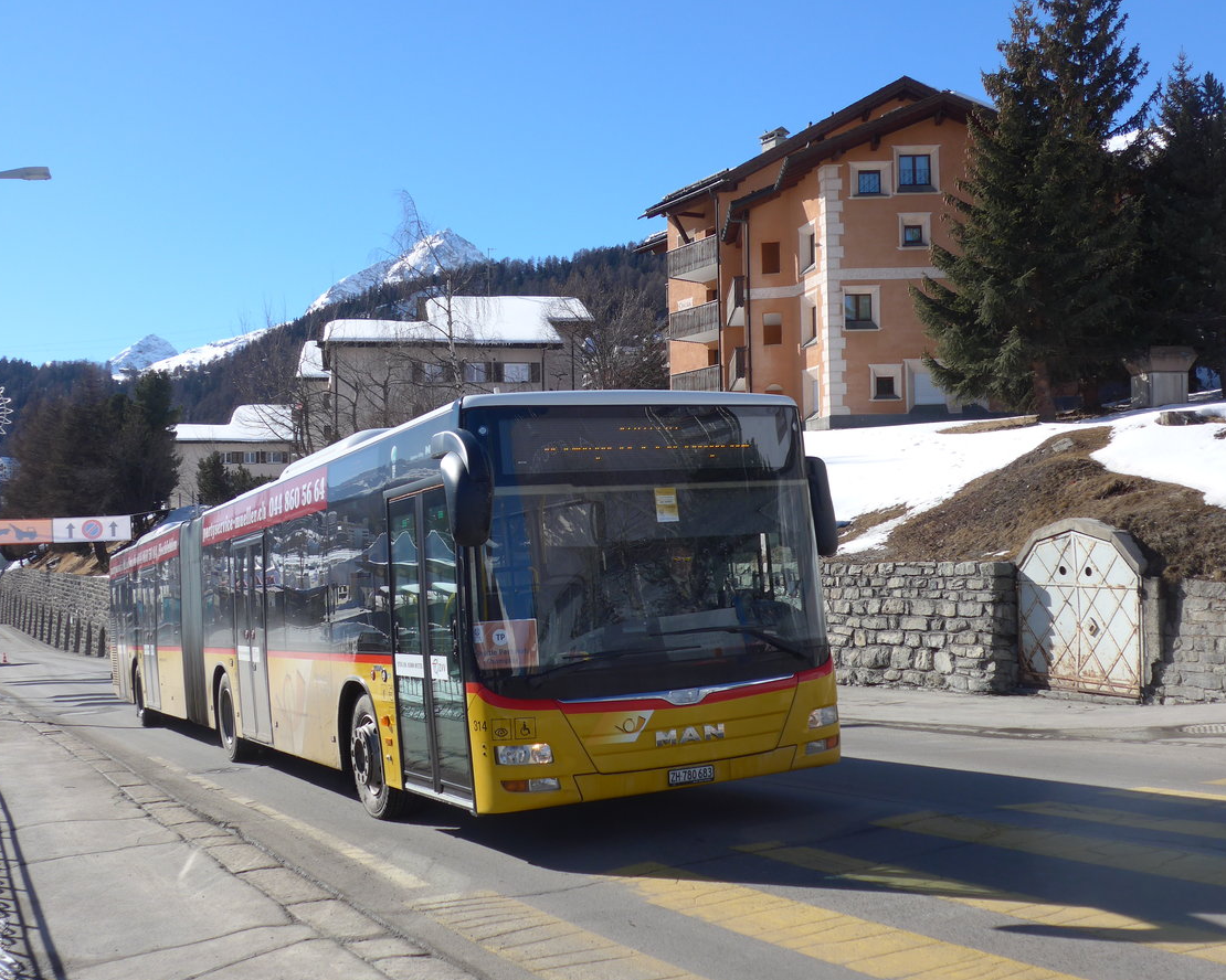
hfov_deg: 47.9
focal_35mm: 38
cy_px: 496
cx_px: 594
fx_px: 1379
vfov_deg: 39.2
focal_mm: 7.5
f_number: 2.8
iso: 80
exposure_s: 1/2000
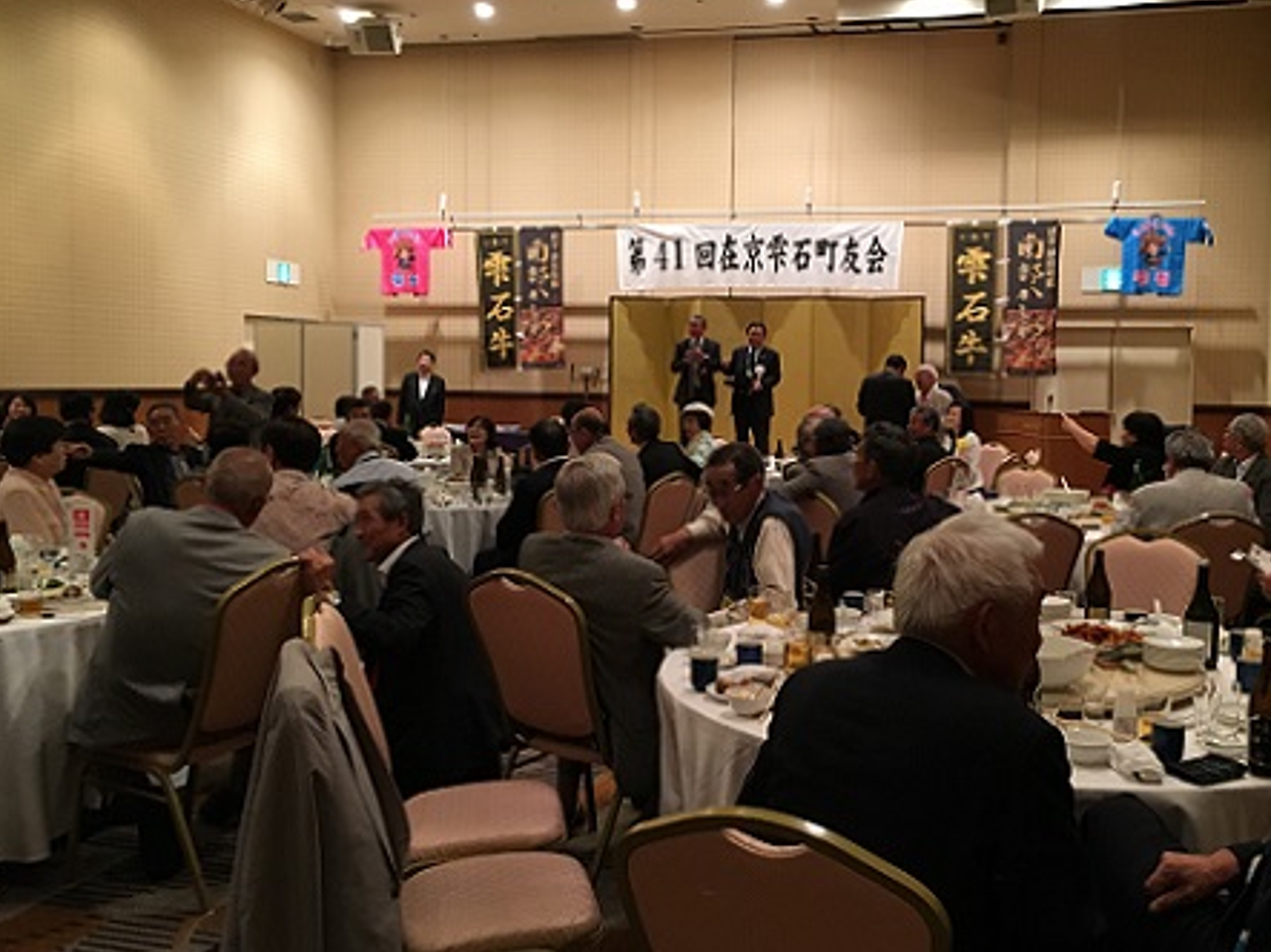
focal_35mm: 35
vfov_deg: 40.7
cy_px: 449
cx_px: 753
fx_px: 1285
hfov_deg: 52.3
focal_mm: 4.15
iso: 160
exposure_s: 1/30
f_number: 2.2
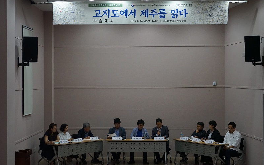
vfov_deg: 18.1
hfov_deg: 28.6
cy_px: 82
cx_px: 132
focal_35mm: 72
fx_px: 518
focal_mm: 70
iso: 4000
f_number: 5.6
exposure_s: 1/160
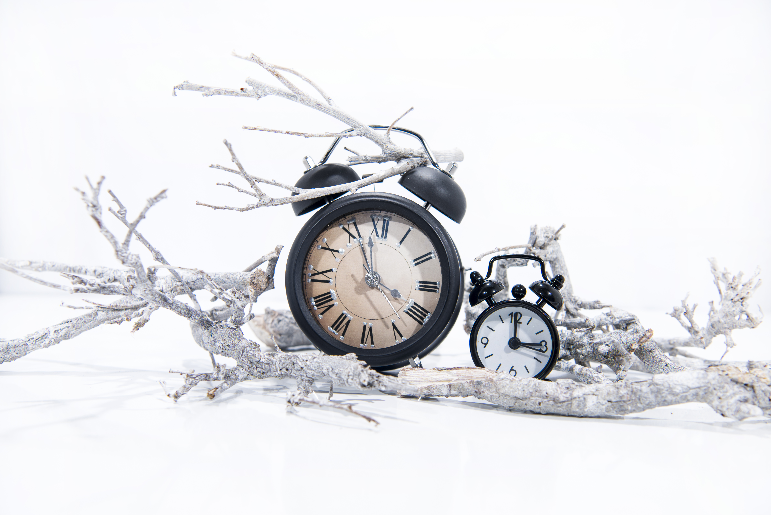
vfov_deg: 28.1
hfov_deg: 41.1
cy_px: 258
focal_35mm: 48
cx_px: 386
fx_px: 1028
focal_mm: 48
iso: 64
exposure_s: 1/50
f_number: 6.3
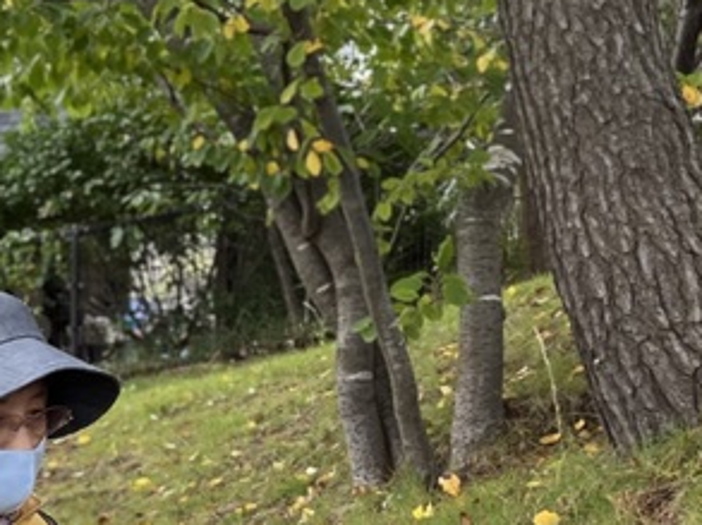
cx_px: -434
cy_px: 623
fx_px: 1944
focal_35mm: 96
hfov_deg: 17.7
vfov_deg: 14.9
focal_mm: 5.1
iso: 64
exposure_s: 1/121
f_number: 1.6
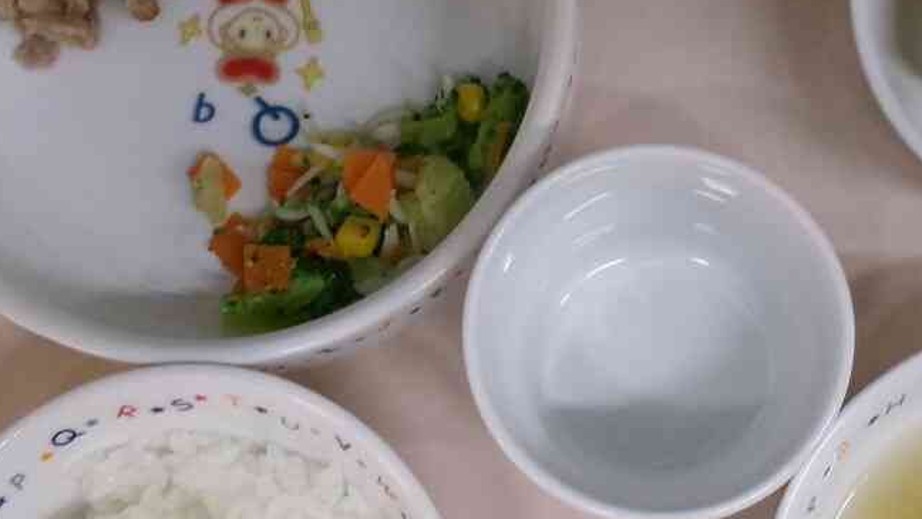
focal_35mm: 61
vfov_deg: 19.7
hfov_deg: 34.0
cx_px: 618
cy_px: 311
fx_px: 1492
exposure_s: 1/60
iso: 444
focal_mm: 5.1
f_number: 3.9
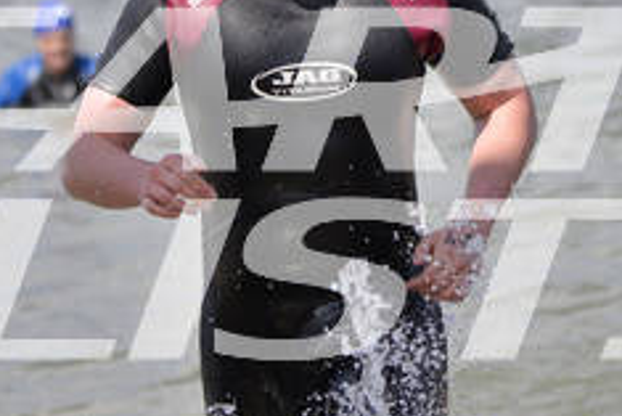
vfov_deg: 3.4
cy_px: 152
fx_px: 7053
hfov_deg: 5.0
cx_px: 328
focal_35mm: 408
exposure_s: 1/4000
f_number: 5.6
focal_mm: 150
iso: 400
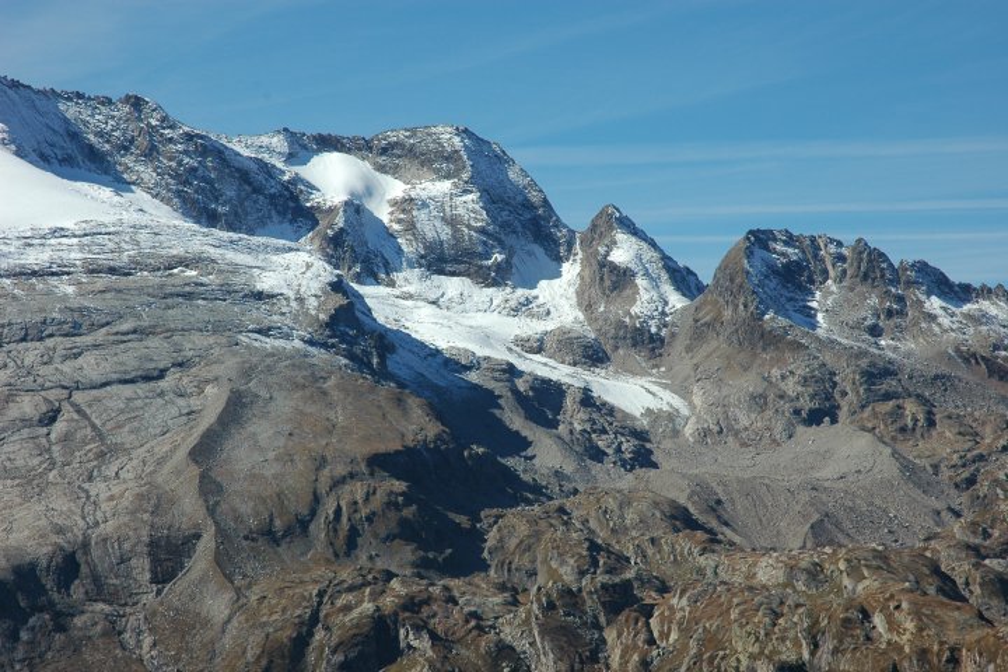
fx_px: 2940
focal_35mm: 105
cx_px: 504
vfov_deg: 13.0
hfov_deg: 19.5
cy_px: 336
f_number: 11
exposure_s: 1/320
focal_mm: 70
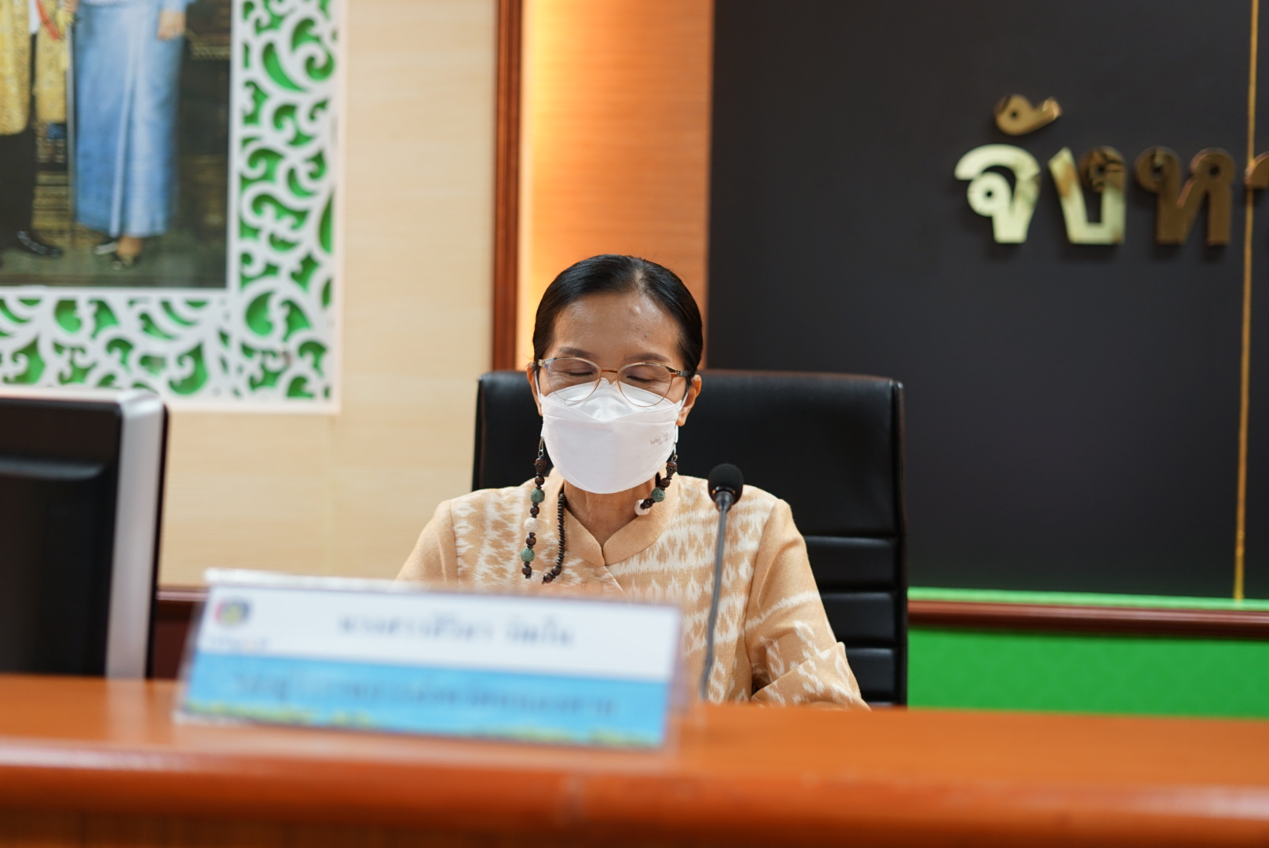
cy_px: 424
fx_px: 1764
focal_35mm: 50
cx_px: 634
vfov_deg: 27.0
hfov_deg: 39.6
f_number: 2.2
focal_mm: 50
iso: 400
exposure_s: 1/60
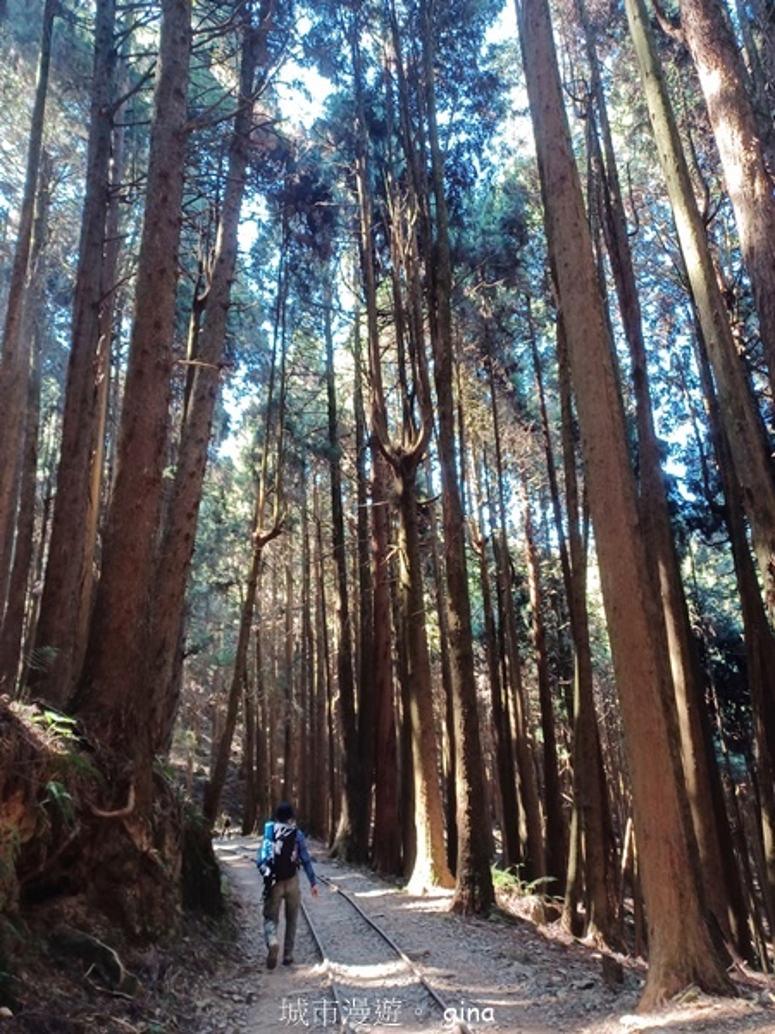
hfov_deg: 54.9
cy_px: 517
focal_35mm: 25
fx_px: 746
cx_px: 388
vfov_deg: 69.4
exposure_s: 1/40
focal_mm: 4.6
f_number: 1.8
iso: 250
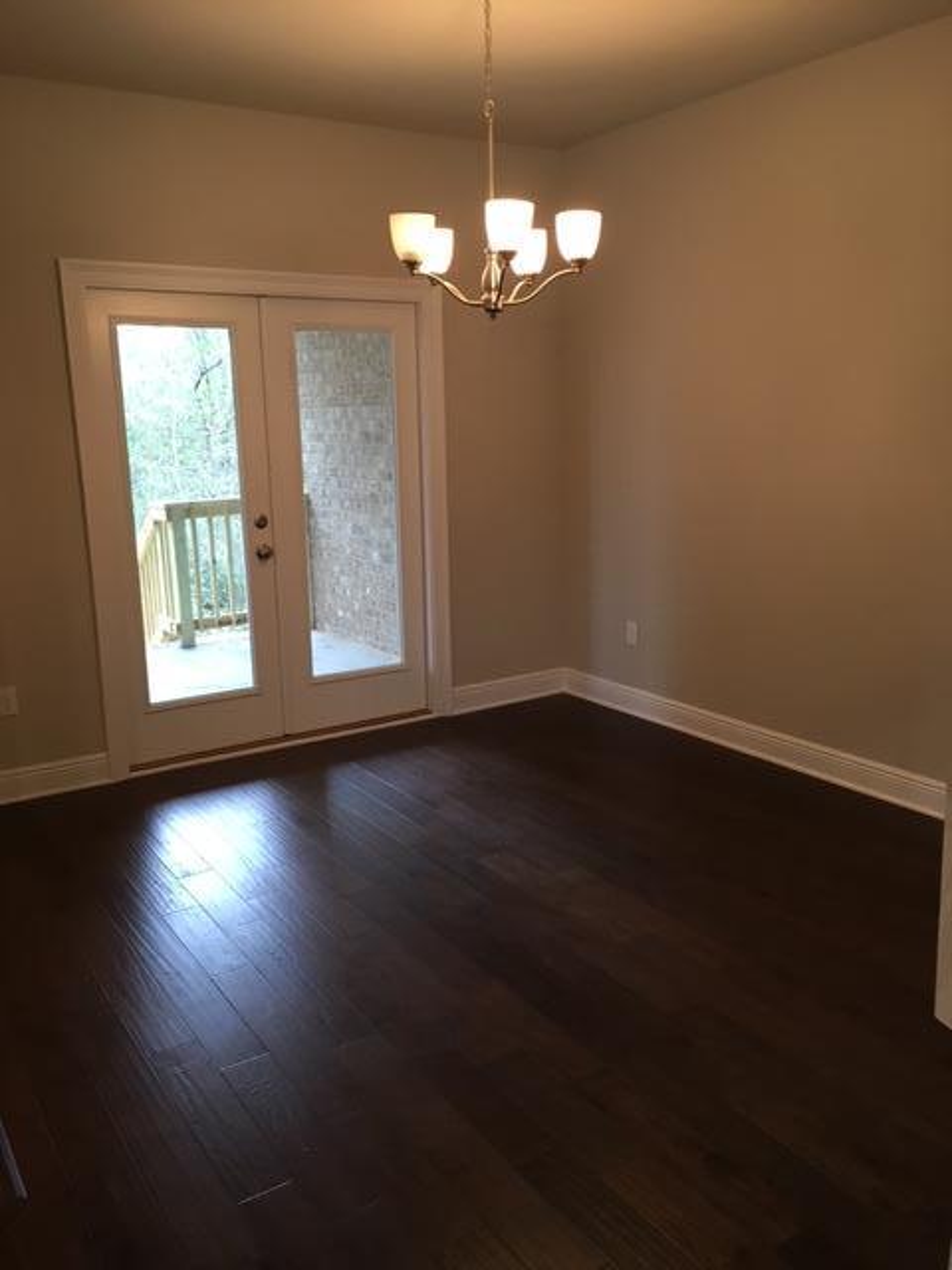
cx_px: 476
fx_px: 1063
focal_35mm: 29
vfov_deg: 61.7
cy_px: 635
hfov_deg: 48.2
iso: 80
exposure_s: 1/30
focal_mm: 4.15
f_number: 2.2
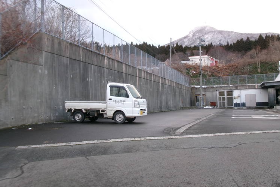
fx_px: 272
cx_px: 154
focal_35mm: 35
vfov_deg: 37.8
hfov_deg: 54.4
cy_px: 98
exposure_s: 1/34
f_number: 3.9
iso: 144
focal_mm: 5.1
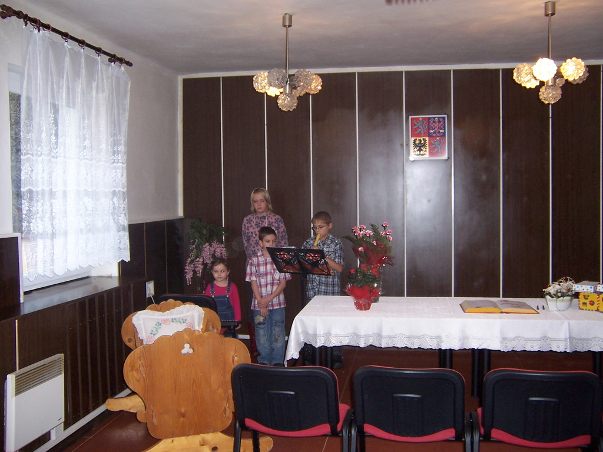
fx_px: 575
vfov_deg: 42.9
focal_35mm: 33
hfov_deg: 55.4
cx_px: 302
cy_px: 226
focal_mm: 5.5
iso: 140
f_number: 2.8
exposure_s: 1/60
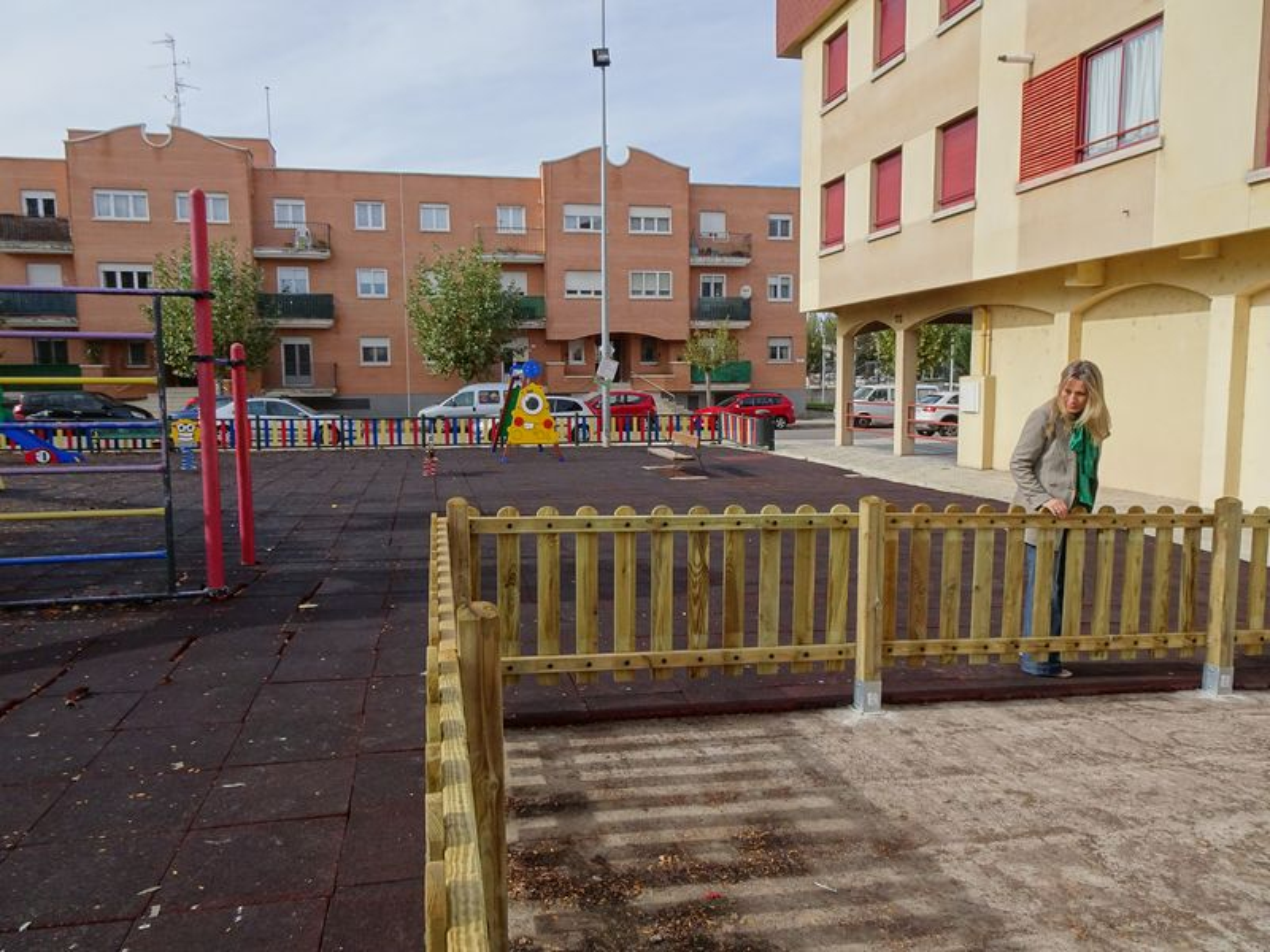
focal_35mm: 24
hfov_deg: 71.6
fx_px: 881
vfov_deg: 56.8
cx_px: 635
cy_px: 476
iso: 80
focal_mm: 4.1
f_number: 3.5
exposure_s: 1/400
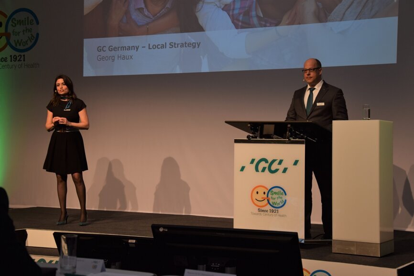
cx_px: 207
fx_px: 776
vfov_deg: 20.2
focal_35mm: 68
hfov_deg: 29.9
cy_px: 138
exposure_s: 1/80
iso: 250
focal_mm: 45
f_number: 5.6
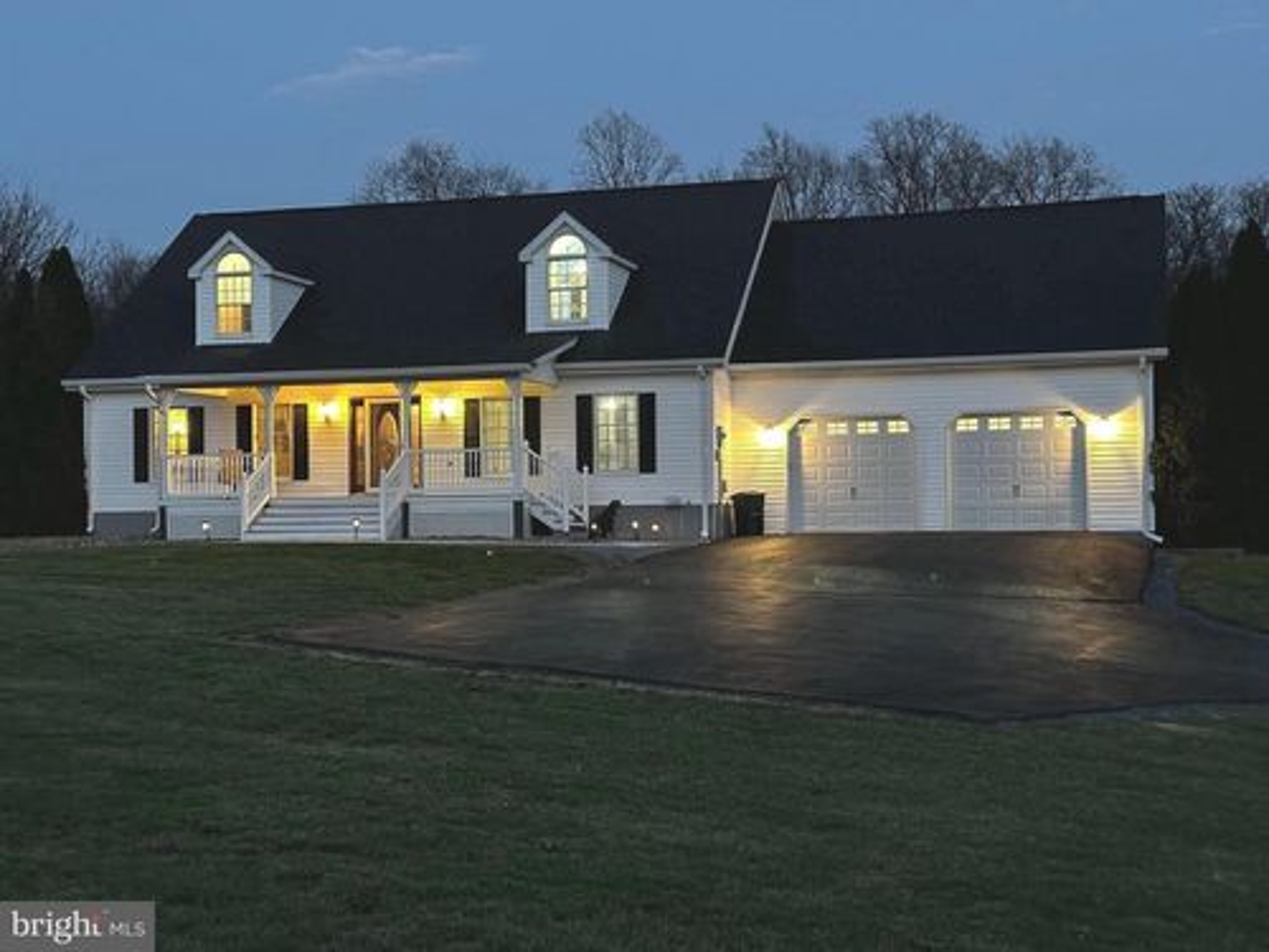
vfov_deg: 30.3
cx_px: 634
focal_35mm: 48
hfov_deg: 39.7
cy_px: 476
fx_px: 1760
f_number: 1.78
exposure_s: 1/24
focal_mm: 6.86
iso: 640
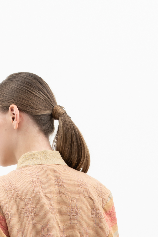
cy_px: 381
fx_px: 1027
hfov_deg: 8.8
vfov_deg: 12.4
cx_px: 65
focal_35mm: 156
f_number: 11
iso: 100
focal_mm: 47
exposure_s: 1/160
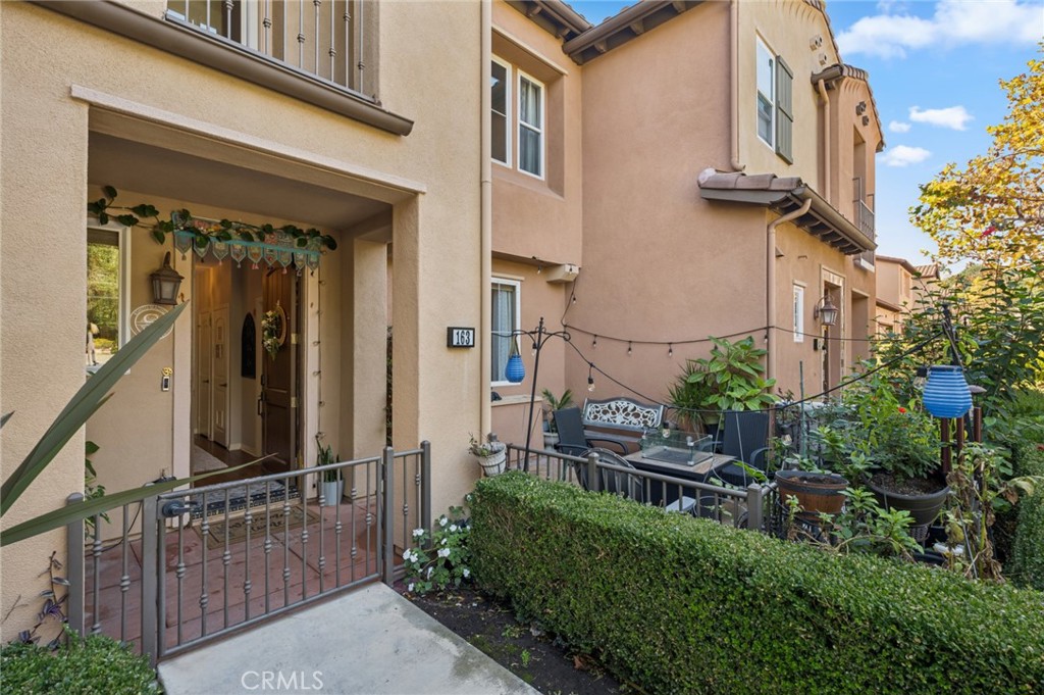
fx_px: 464
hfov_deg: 96.8
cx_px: 522
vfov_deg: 73.7
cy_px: 348
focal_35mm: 16
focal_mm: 16
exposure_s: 1/25
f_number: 9
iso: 200
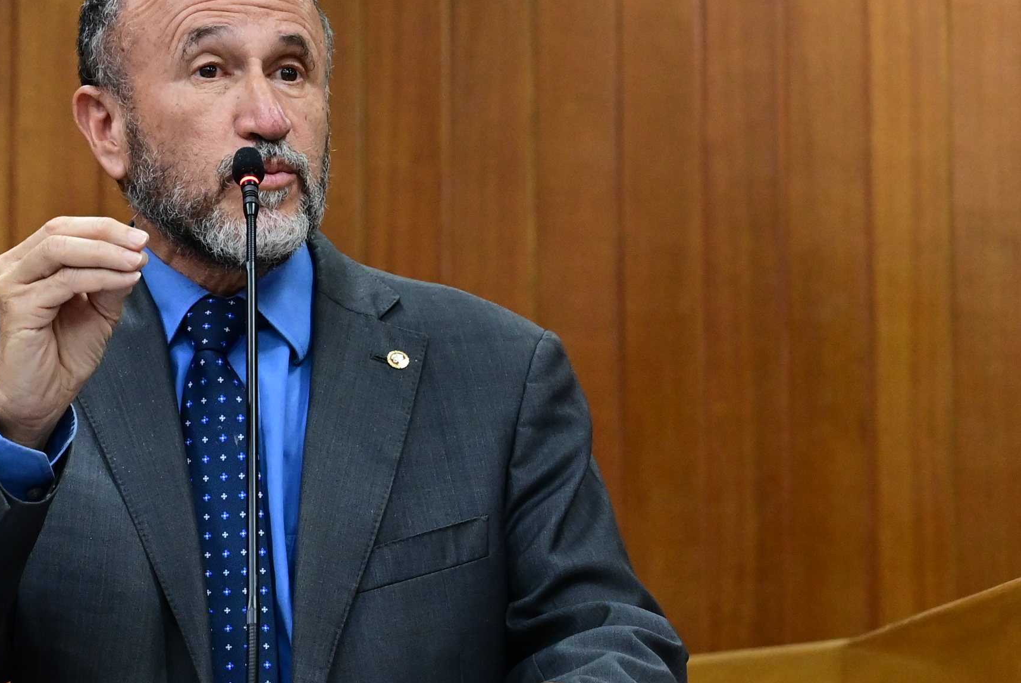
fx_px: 4286
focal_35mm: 151
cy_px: 375
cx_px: 155
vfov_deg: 9.1
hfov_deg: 13.5
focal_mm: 59
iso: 3200
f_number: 4
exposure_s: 1/125
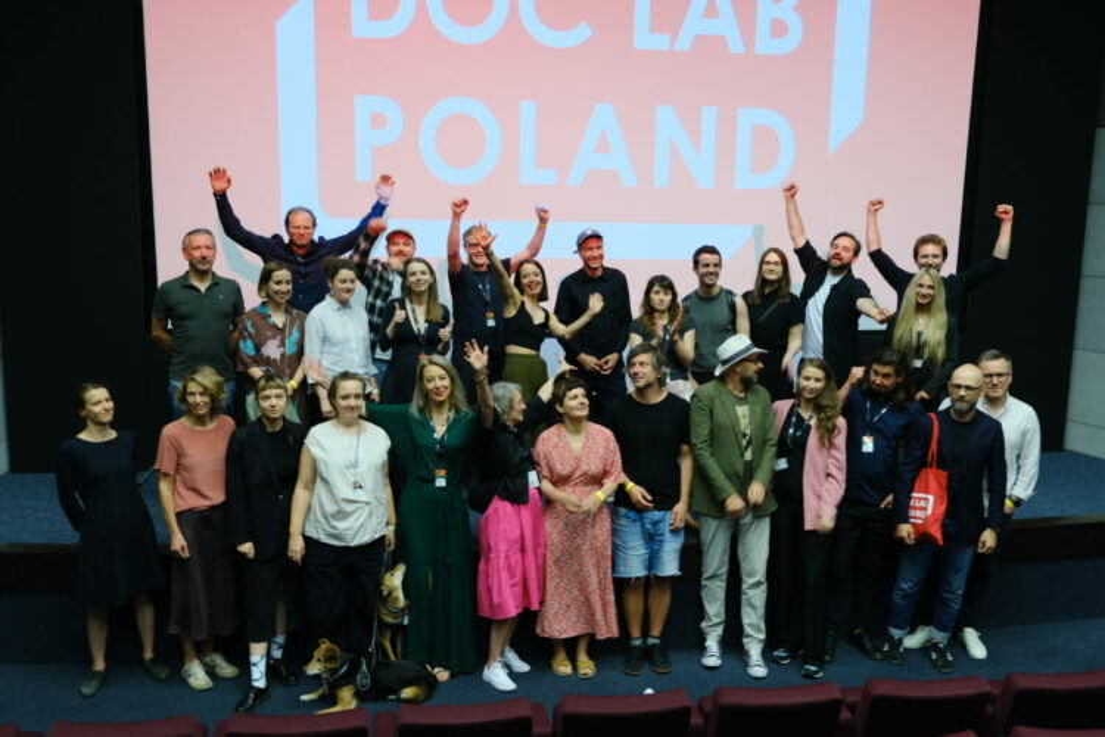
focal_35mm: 32
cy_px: 368
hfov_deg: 58.7
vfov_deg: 41.1
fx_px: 982
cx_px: 552
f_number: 3.2
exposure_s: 1/30
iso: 640
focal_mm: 21.4
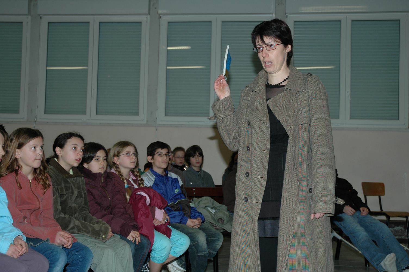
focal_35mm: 51
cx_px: 204
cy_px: 136
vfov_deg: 26.4
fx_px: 579
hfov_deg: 38.9
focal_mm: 34
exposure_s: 1/60
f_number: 4.2
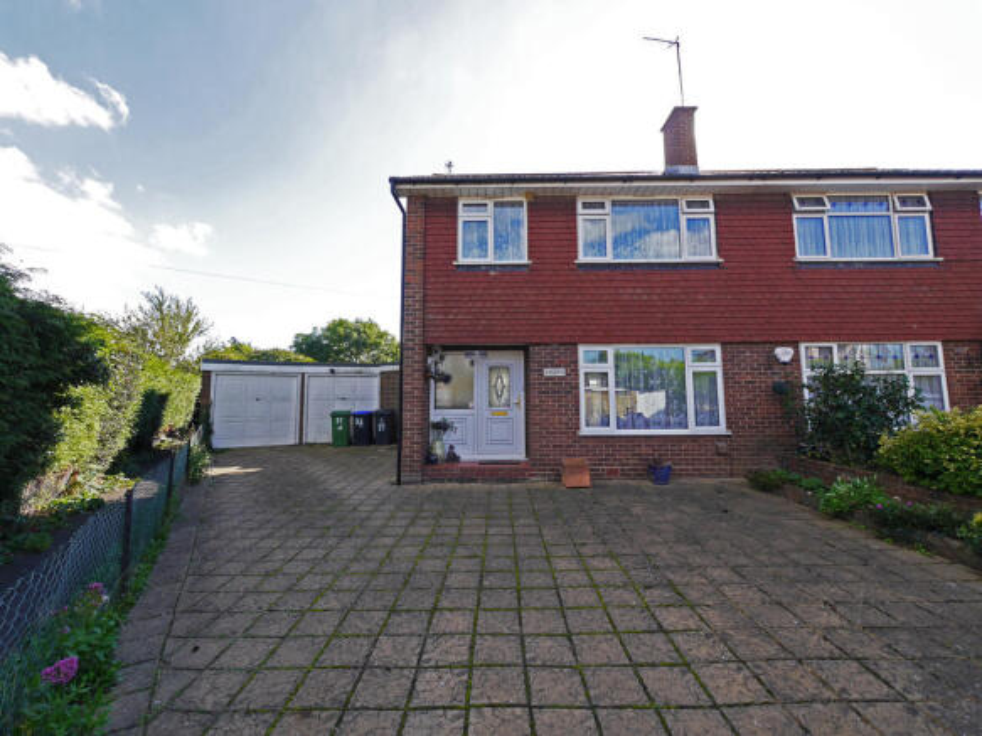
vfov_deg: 85.7
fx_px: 397
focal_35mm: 14
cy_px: 368
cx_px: 491
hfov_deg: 102.1
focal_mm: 7
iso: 160
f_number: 6.3
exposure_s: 1/200
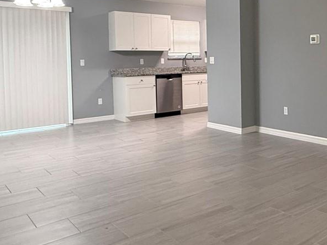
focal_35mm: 38
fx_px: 359
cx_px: 248
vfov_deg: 37.1
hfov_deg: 47.1
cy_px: 69
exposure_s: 1/60
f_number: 2.2
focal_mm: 2.22
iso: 250
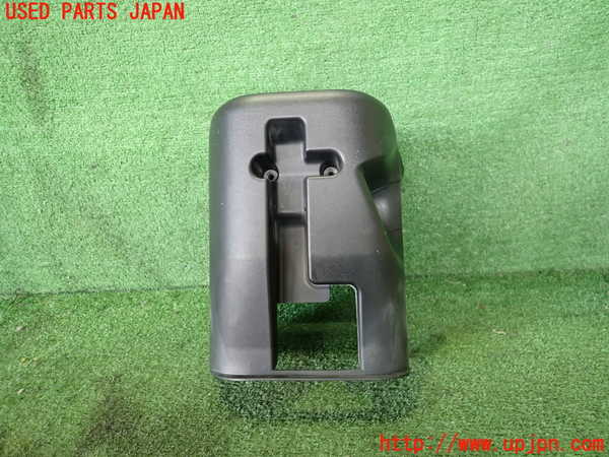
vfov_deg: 54.9
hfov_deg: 69.4
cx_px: 304
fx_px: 440
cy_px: 228
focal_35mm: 25
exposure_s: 1/30
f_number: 2
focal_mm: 4.5
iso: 320
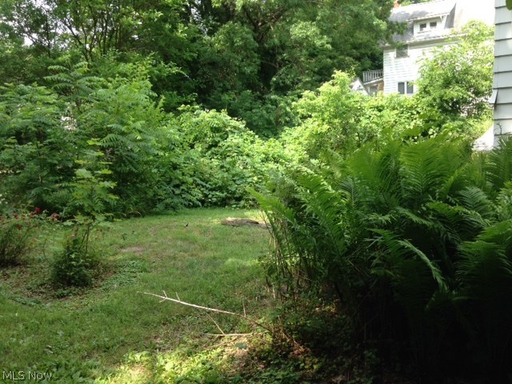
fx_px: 488
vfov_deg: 42.9
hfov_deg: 55.4
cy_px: 192
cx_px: 256
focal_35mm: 33
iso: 50
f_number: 2.4
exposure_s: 1/184
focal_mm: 4.12
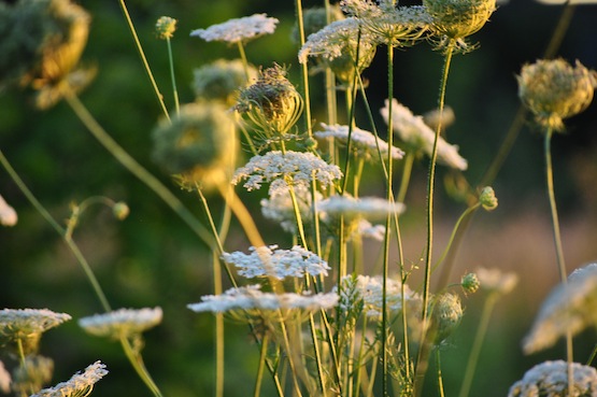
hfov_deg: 6.9
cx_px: 298
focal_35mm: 300
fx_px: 4970
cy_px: 198
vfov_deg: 4.6
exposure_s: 1/125
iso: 800
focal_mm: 200
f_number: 5.6
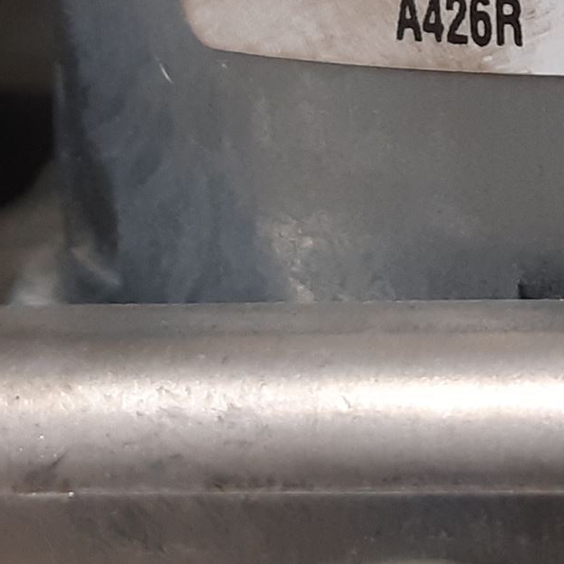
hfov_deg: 20.6
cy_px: 36
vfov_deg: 22.4
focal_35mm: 75
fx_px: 1383
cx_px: 779
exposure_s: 1/50
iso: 125
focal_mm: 3.93
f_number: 1.7
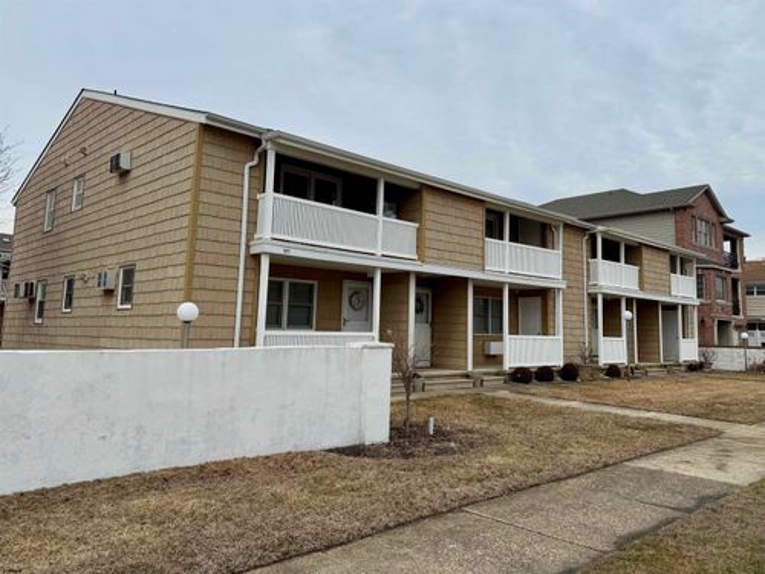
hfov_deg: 71.6
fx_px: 530
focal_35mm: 24
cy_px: 287
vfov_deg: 56.8
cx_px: 382
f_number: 1.78
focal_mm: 6.76
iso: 80
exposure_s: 1/4950
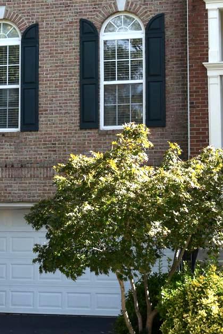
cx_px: 30
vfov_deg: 17.9
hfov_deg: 12.0
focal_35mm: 113
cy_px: 56
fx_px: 1051
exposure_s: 1/180
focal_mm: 31
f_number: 6.7
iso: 100
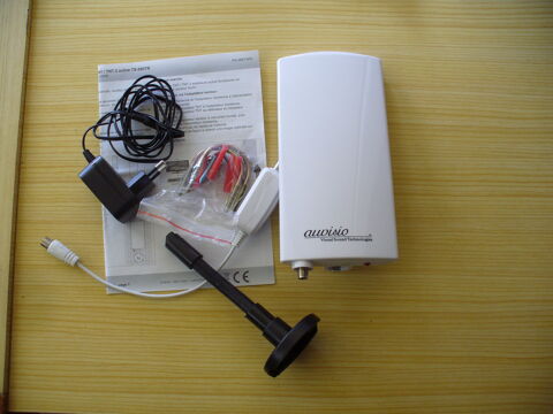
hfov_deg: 50.1
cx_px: 276
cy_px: 207
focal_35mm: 37
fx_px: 591
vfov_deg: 38.7
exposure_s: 1/50
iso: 100
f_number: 2.8
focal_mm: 6.1
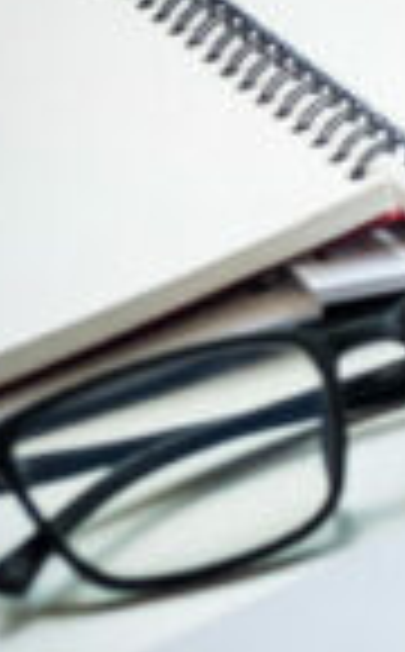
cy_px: -171
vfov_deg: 9.7
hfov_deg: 5.6
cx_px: 1343
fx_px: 3798
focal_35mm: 214
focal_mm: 30.2
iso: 640
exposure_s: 1/60
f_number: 3.6
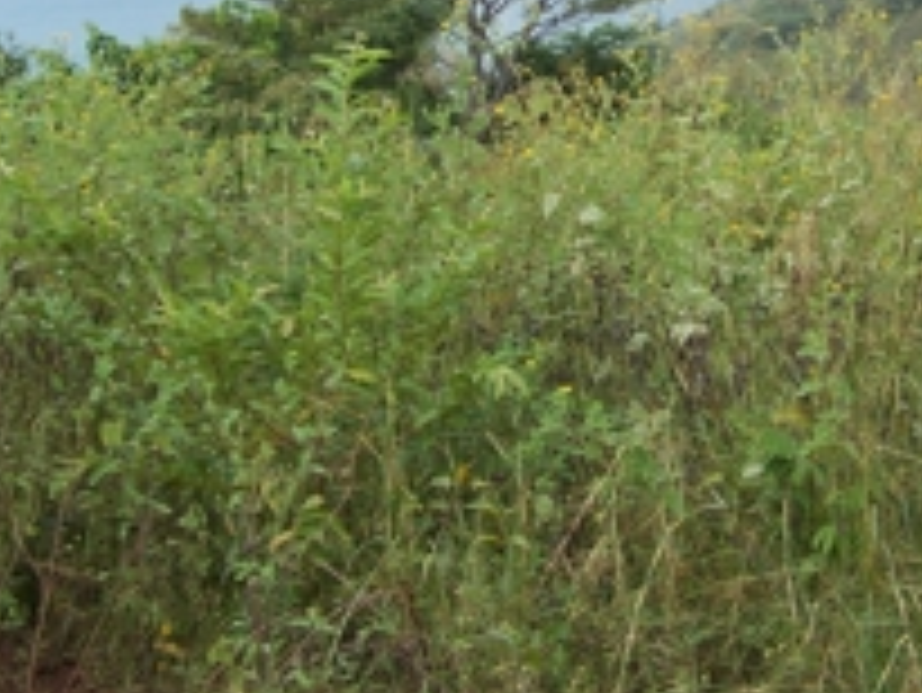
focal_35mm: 74
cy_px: 68
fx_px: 1972
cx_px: 675
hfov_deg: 26.0
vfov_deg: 19.5
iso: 80
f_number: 2.8
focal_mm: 6.3
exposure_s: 1/750
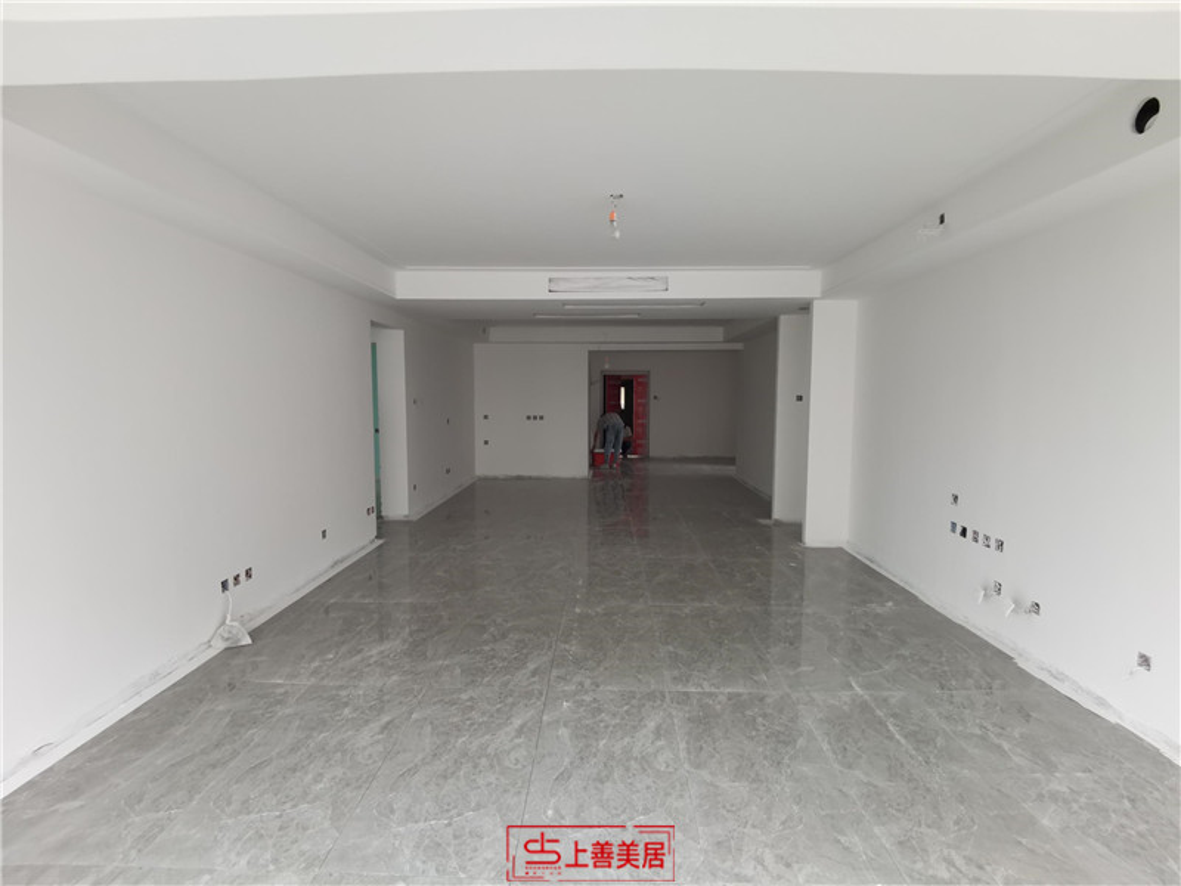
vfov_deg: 74.7
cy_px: 443
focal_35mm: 17
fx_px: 580
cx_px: 590
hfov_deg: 91.0
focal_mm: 2.26
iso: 160
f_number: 2.2
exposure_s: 1/50
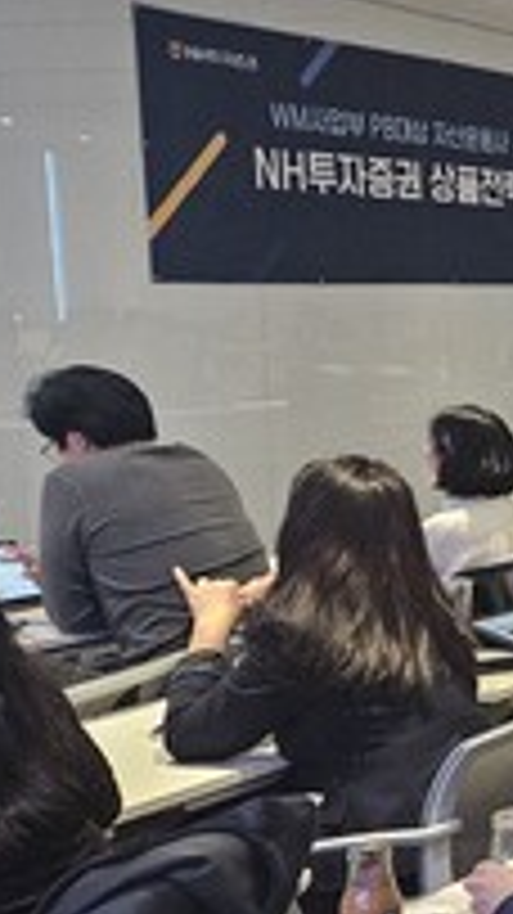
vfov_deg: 28.6
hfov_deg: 13.0
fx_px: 1792
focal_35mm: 74
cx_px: 1179
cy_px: 504
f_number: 1.8
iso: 800
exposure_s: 1/120
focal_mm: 5.4
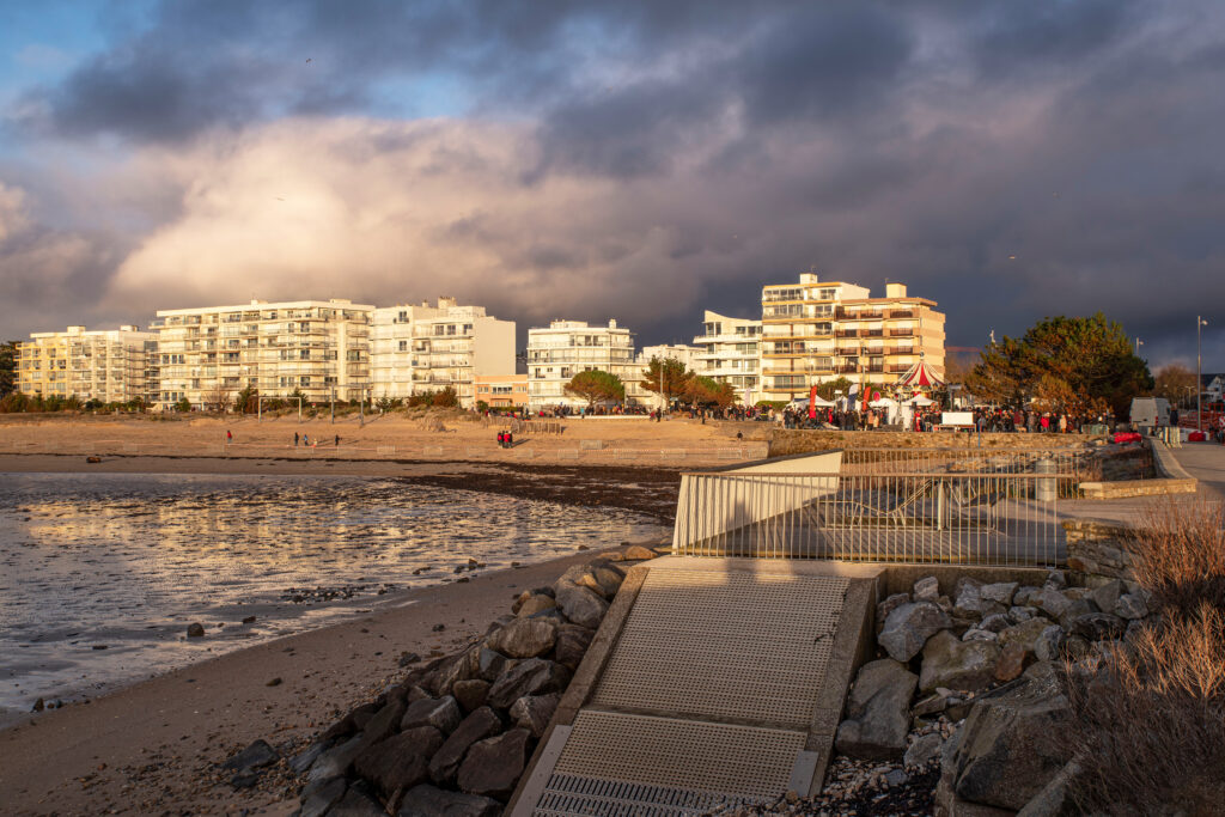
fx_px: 1191
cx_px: 612
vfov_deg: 37.9
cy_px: 408
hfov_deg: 54.4
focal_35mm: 35
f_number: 11
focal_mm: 35
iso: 100
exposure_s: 1/50
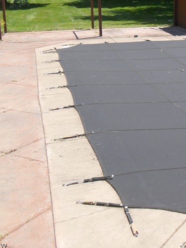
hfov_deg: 23.6
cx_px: 176
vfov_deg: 32.0
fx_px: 430
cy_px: 92
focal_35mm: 60
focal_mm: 6.3
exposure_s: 1/750
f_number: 3
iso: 80
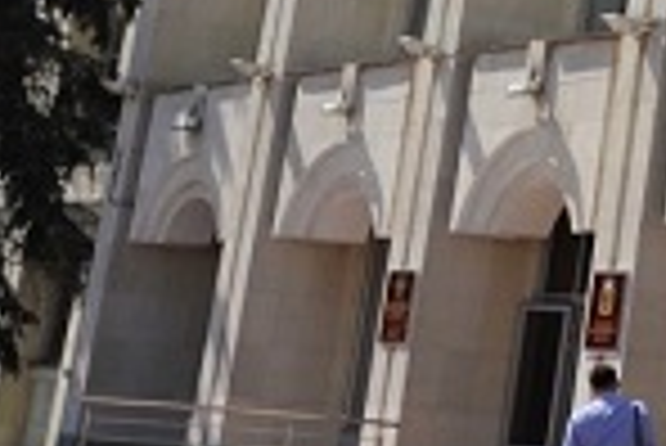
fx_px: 2704
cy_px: -455
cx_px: 1476
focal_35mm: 146
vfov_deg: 8.9
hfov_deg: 12.0
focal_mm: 24
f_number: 6.3
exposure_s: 1/500
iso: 200
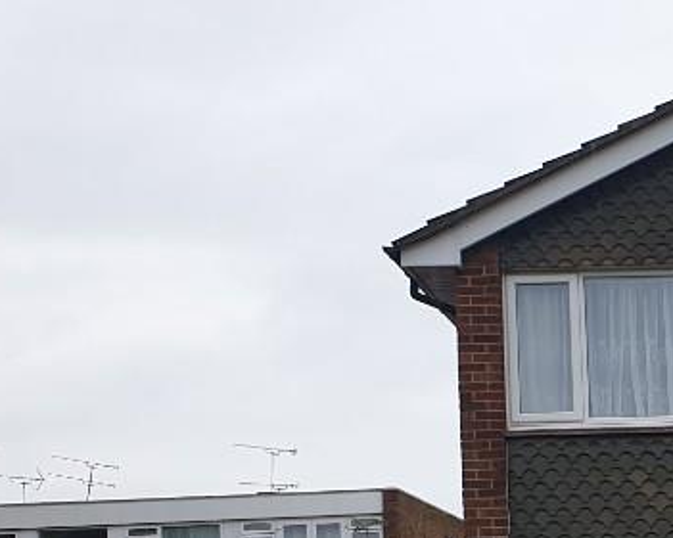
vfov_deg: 19.6
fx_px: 1474
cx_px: 865
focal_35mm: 74
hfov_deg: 23.0
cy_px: 626
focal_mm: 4.3
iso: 50
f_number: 2.4
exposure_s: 1/284
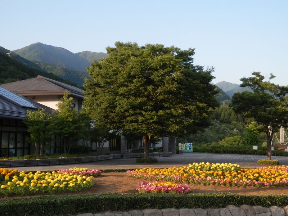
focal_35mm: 49
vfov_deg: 29.7
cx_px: 144
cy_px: 108
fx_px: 408
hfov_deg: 38.9
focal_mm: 8.9
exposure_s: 1/160
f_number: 4
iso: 80
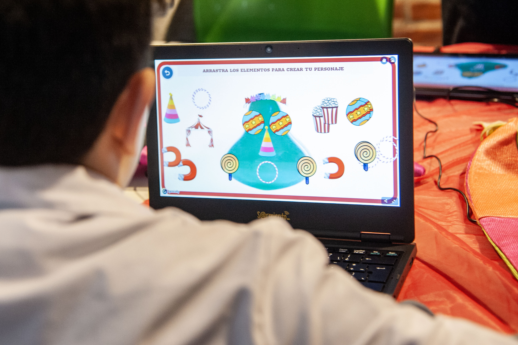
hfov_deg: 27.7
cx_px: 218
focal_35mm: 73
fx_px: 1050
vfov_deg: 18.6
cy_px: 128
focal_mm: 58
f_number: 4.5
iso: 2500
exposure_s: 1/100
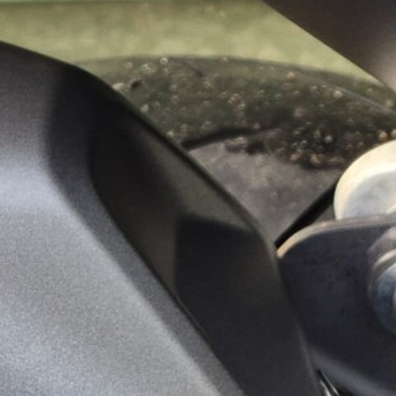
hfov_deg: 12.5
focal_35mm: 138
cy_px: -305
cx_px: 387
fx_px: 1786
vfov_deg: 11.7
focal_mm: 5.4
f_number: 1.8
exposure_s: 1/180
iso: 200
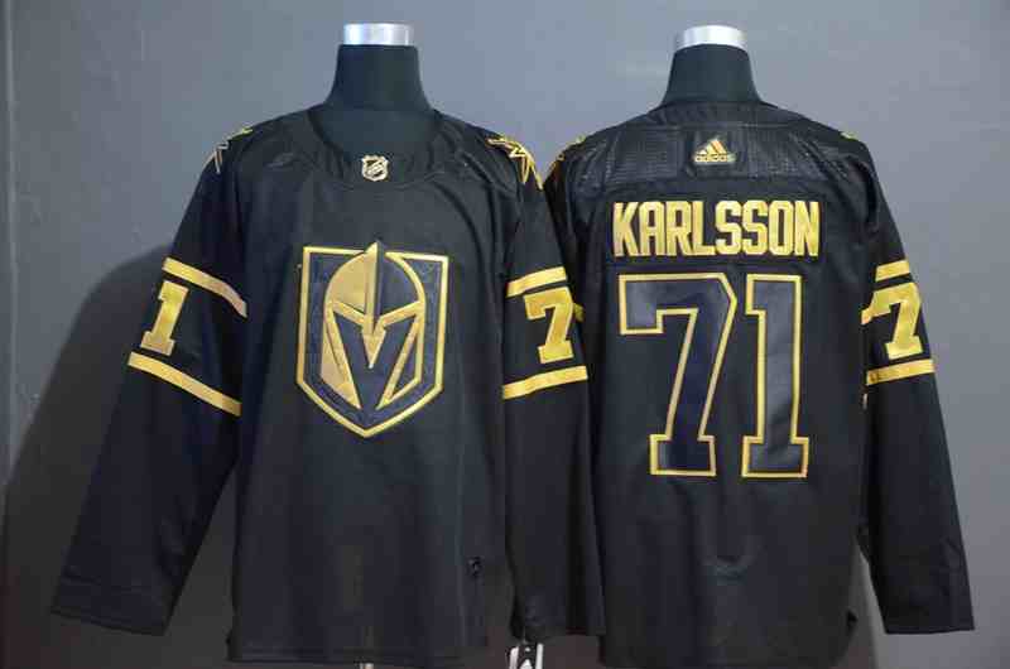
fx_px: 2352
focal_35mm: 84
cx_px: 505
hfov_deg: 24.2
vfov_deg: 16.2
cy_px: 334
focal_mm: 56
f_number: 4.8
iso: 4000
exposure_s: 1/8
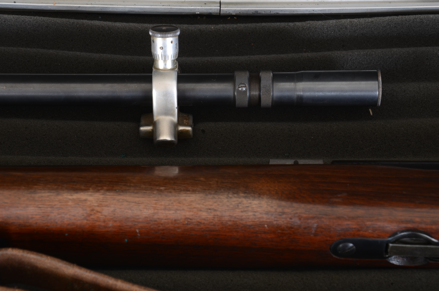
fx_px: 1460
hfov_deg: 17.1
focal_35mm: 120
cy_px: 146
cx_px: 220
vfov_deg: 11.4
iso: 125
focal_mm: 80
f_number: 9
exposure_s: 1/125
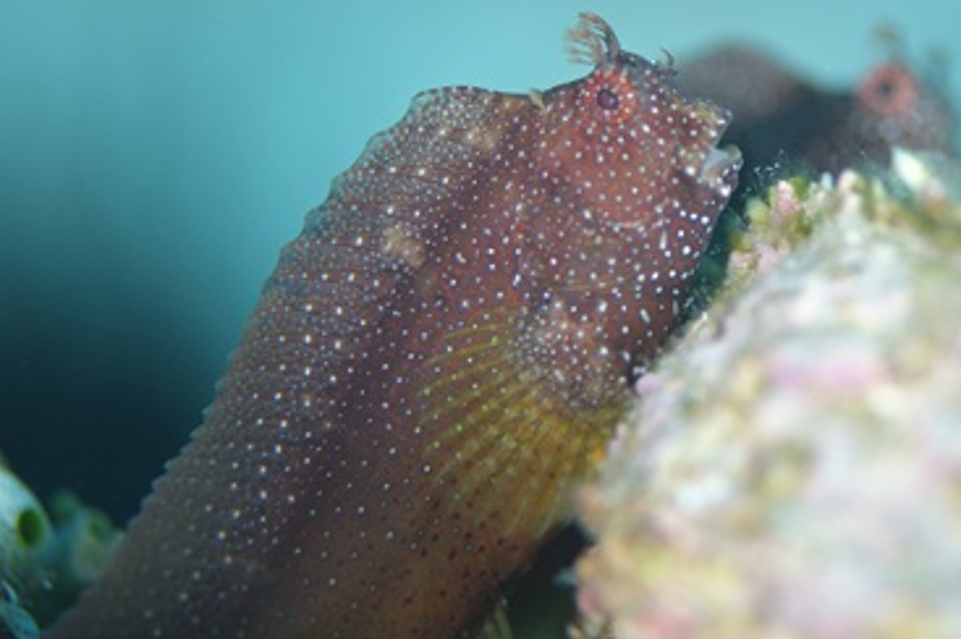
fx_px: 4881
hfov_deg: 11.2
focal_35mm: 183
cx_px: 754
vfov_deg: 7.5
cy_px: 147
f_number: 3.5
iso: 64
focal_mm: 105
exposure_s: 1/250
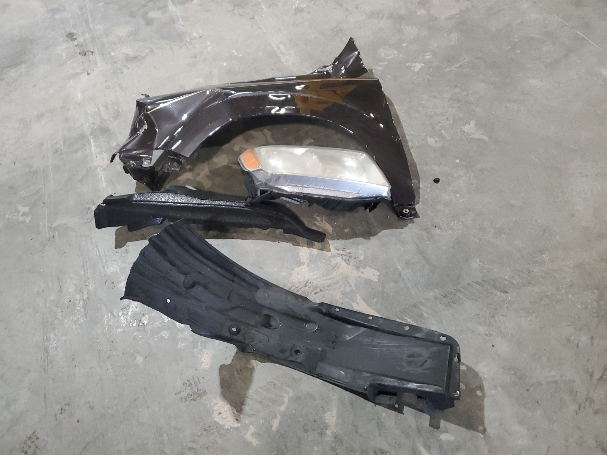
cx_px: 304
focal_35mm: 26
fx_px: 456
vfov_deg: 53.1
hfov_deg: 67.3
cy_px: 228
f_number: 1.5
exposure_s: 1/40
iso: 357
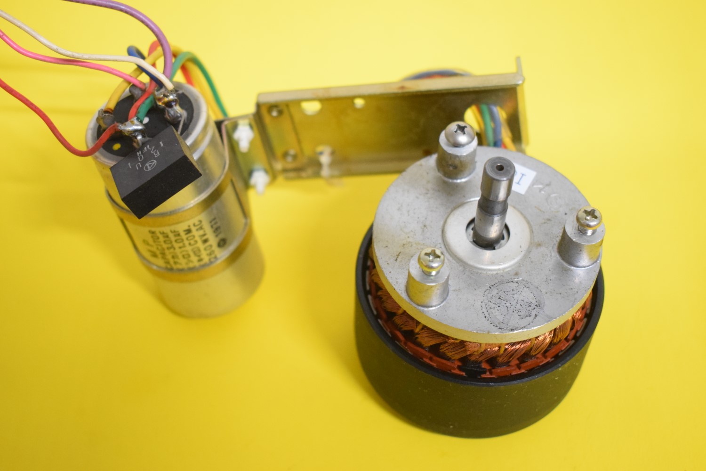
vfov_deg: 23.8
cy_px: 236
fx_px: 1118
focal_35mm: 57
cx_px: 353
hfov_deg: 35.1
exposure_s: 1/100
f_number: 4.8
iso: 3200
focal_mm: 38
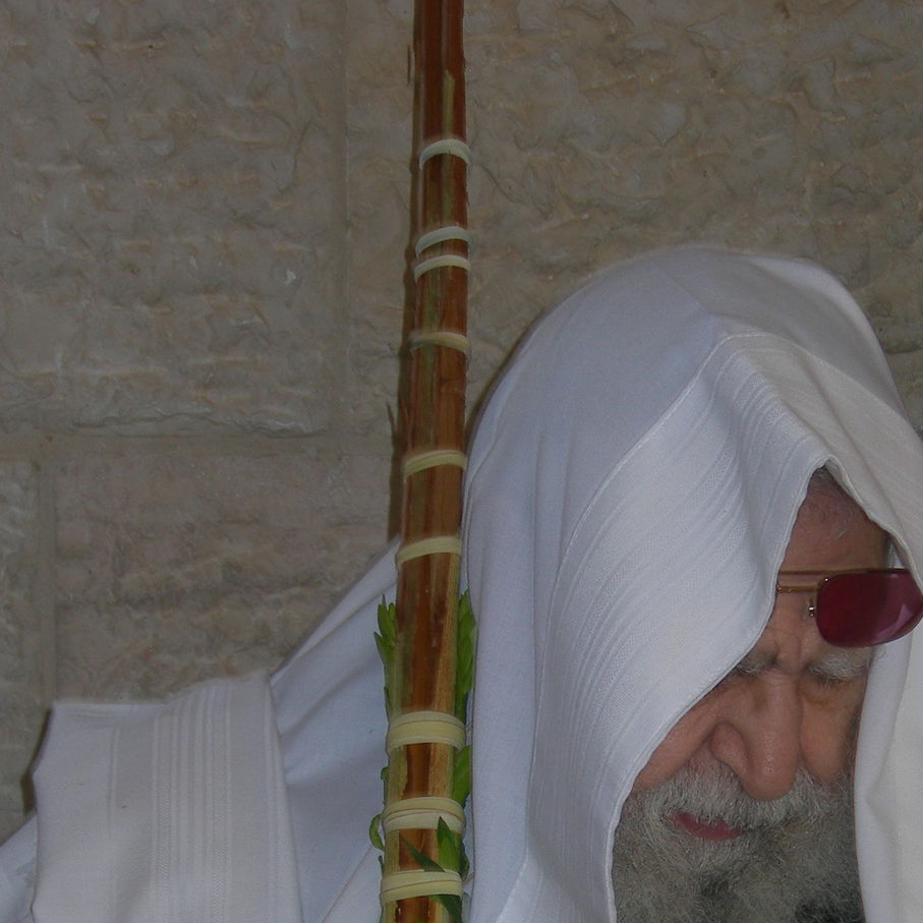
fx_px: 3349
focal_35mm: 111
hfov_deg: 15.7
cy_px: 926
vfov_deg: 15.4
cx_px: 615
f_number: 3.5
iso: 50
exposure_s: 1/60.1
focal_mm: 12.7
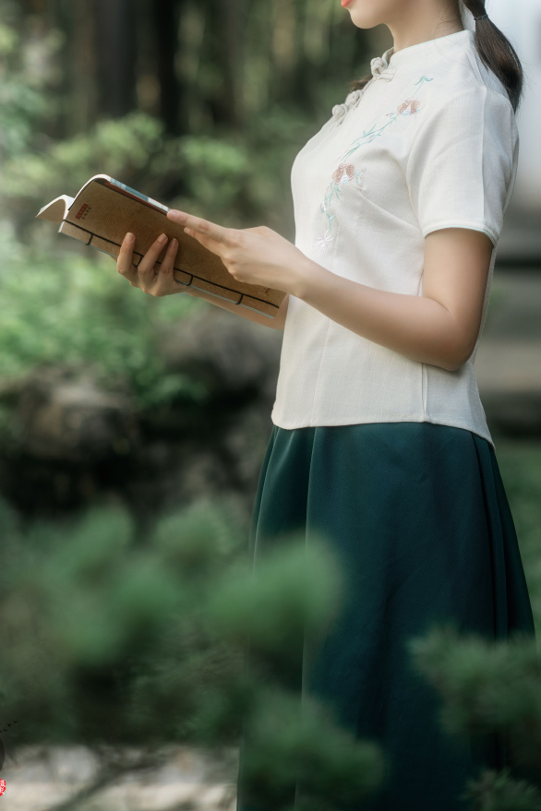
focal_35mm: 116
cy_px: 268
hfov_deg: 11.8
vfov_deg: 17.6
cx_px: 305
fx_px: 2615
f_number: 2.2
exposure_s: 1/250
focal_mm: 85
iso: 64
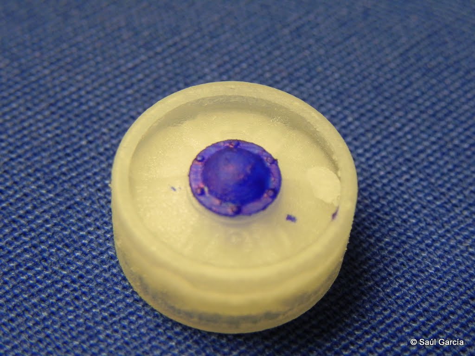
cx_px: 238
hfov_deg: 20.7
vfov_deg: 15.6
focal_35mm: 95
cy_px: 178
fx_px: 1304
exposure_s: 1/30
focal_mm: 16.9
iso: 370
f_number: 4
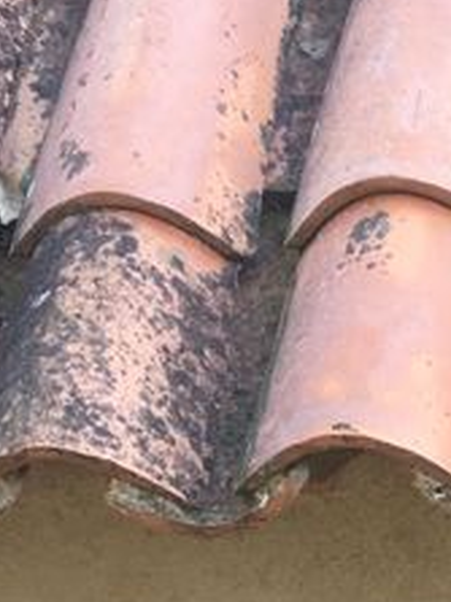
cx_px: 689
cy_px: 1201
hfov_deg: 10.9
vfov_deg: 13.1
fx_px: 2260
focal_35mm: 130
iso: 25
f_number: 2.2
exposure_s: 1/50
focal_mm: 4.15
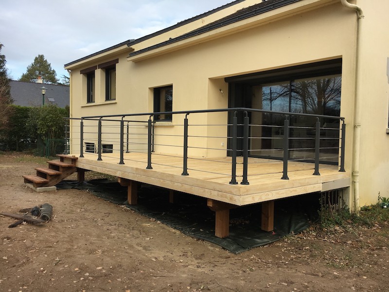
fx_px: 326
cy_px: 146
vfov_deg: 48.2
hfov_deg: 61.7
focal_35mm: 29
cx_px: 194
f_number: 2.2
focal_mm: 4.15
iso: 25
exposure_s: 1/509
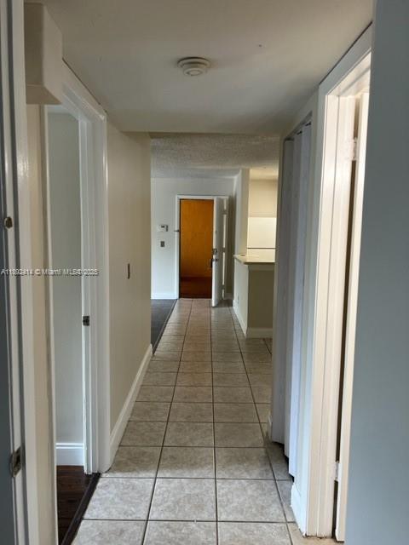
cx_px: 204
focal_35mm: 26
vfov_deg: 67.3
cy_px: 272
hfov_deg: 53.1
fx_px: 410
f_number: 1.5
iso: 100
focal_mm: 5.7
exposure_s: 1/120
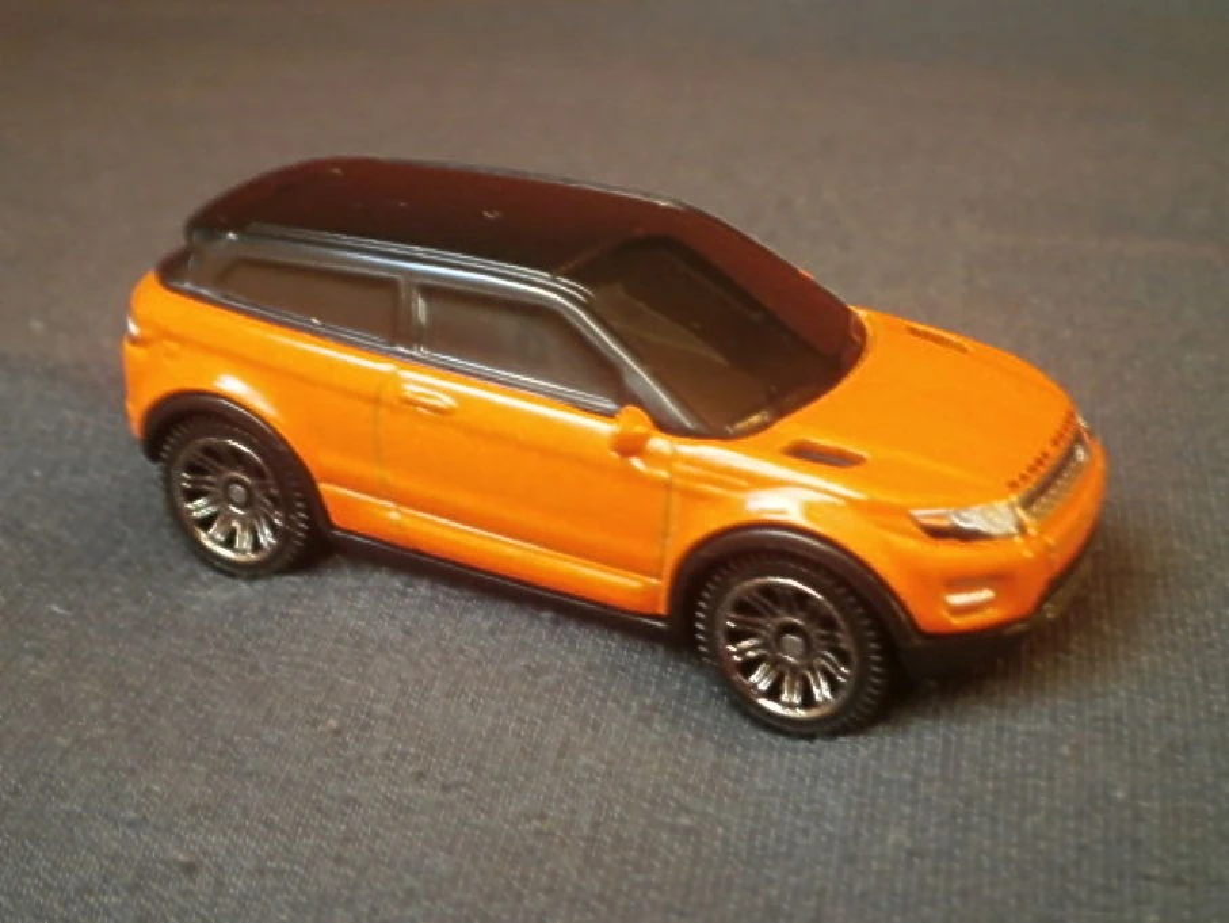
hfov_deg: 40.4
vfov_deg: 30.9
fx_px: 1669
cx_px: 614
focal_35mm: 47
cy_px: 462
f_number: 3.4
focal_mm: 8.3
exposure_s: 1/6
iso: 400
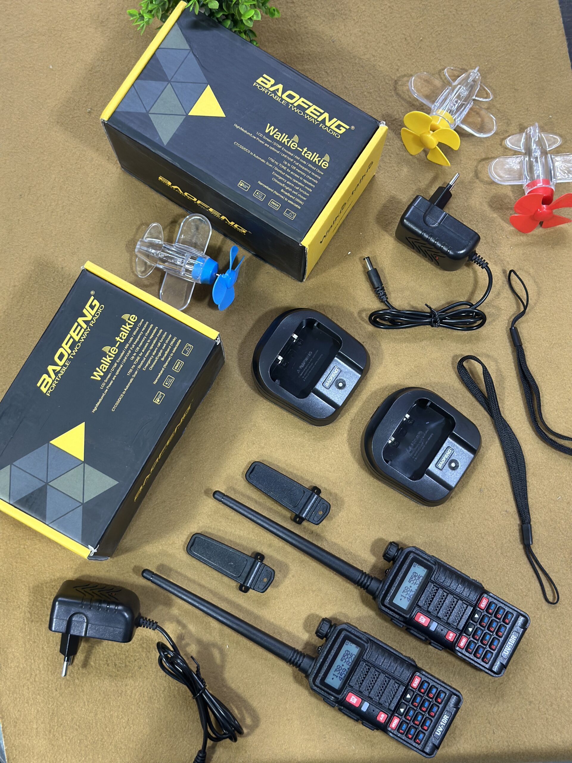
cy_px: 382
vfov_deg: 39.7
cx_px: 286
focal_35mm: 48
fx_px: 1058
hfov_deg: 30.3
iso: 250
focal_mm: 6.86
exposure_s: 1/50
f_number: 1.78
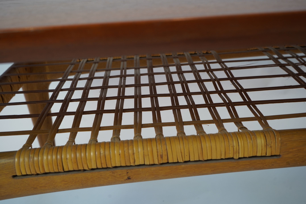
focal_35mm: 35
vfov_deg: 37.9
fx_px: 297
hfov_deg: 54.4
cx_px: 153
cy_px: 102
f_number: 7.1
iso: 640
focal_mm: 35
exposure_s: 1/30
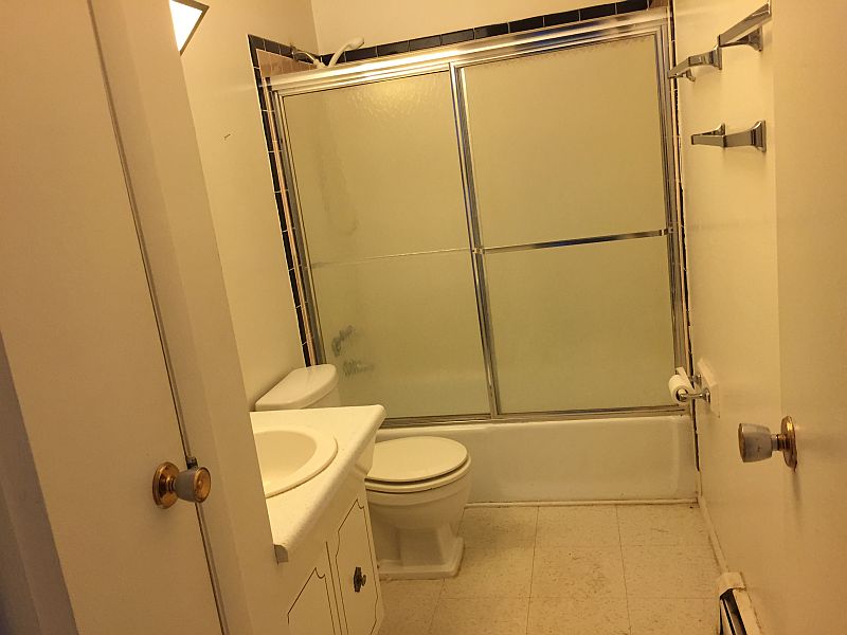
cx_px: 424
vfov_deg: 48.2
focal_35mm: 29
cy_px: 318
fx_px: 710
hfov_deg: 61.7
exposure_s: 1/30
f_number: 2.2
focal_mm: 4.15
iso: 125
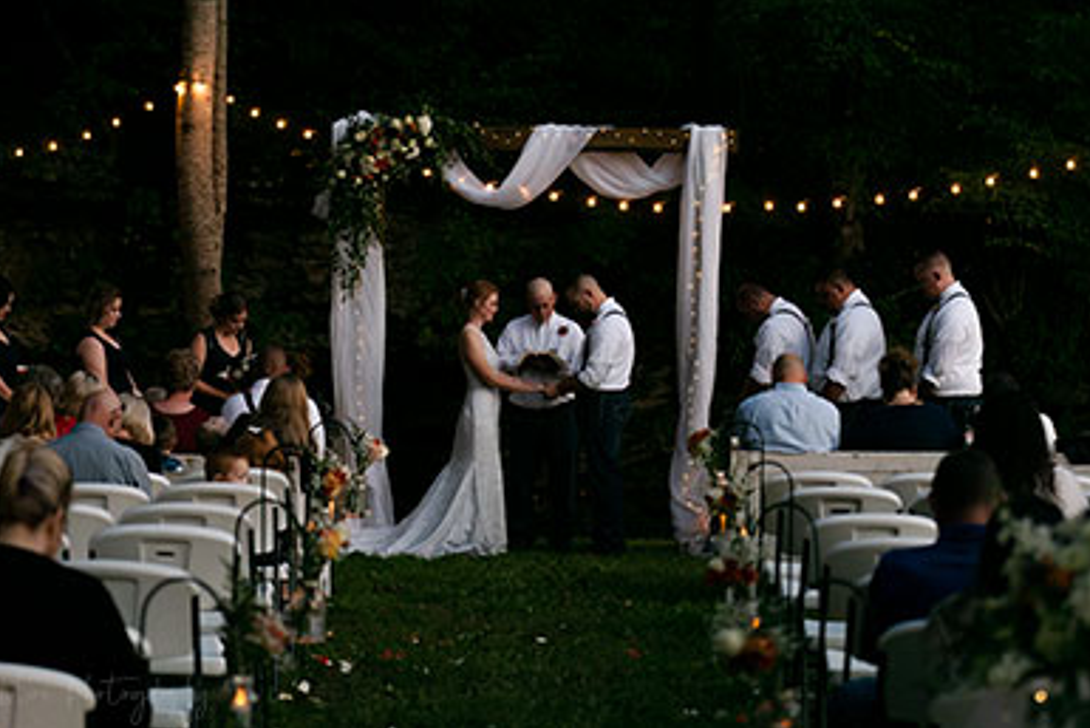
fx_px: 3301
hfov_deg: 18.7
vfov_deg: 12.6
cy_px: 353
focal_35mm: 109
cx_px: 555
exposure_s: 1/30
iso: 320
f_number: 2.8
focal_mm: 70
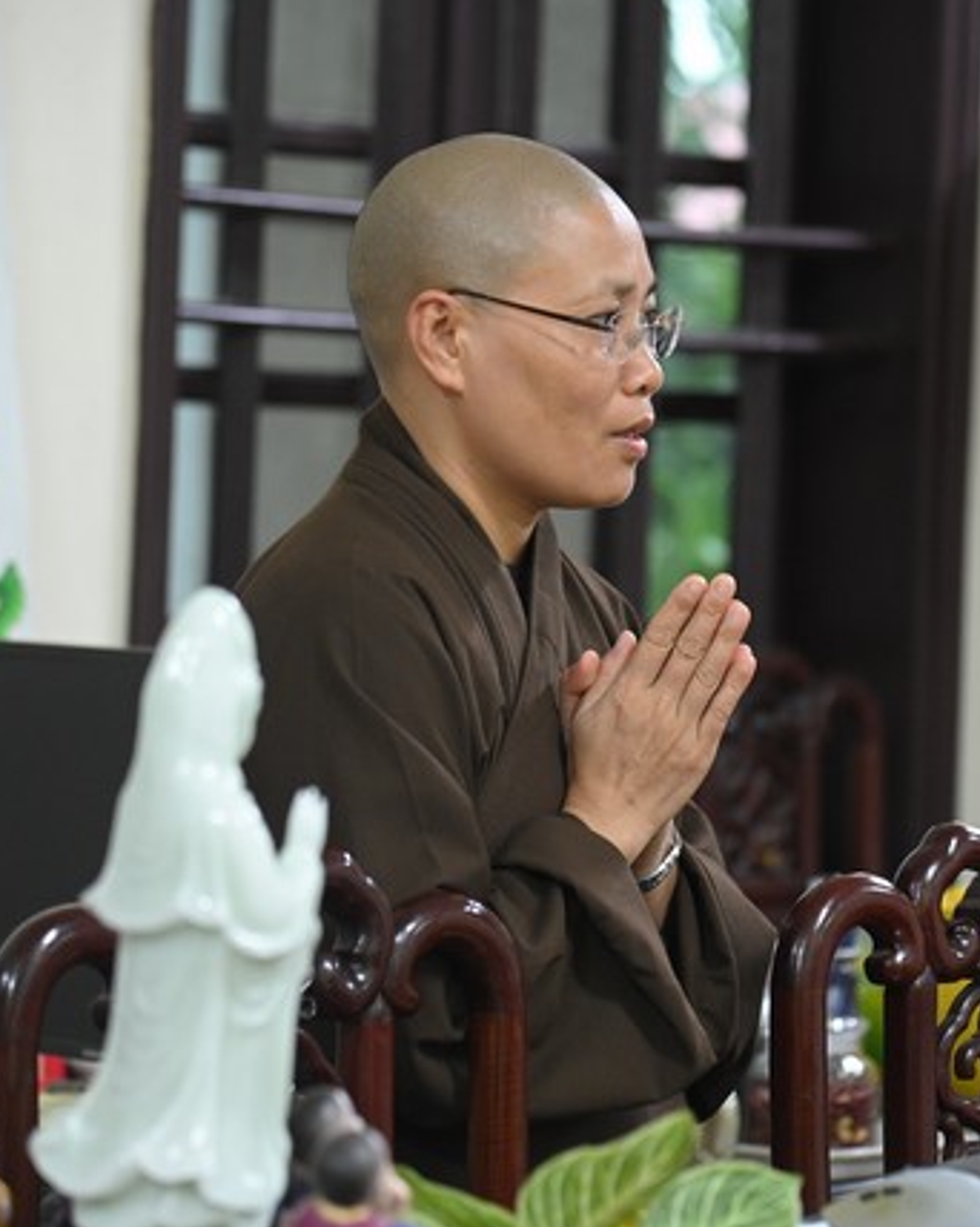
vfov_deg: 11.3
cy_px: 614
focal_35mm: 171
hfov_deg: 9.0
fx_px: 6204
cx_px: 593
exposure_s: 1/60
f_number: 4
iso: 3200
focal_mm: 120
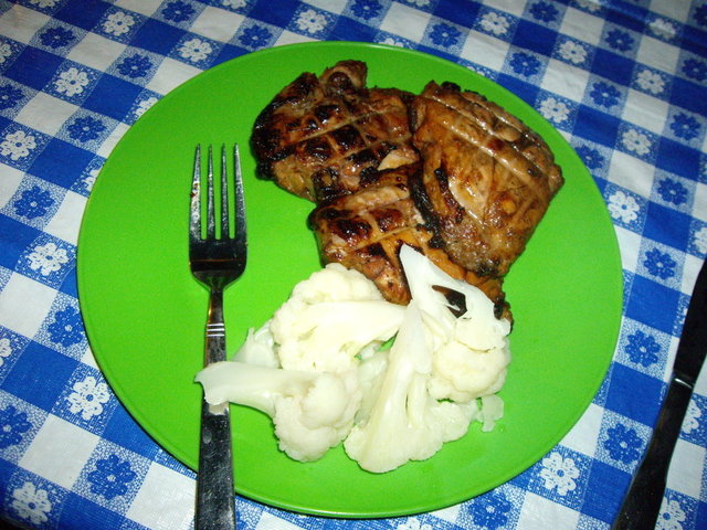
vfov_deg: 37.7
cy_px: 265
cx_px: 354
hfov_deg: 49.0
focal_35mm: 38
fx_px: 776
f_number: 2.7
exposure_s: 1/40
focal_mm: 6.2
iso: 400
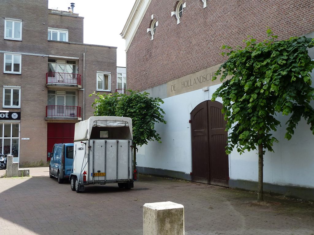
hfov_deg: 46.8
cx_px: 157
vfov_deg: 36.0
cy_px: 118
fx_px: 363
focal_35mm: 40
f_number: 4
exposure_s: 1/160
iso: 80
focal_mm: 6.5
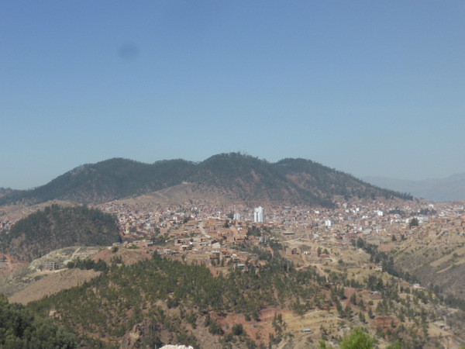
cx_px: 232
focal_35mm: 97
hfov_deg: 20.2
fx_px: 1303
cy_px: 174
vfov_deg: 15.2
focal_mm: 16.1
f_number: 5.2
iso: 100
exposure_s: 1/800
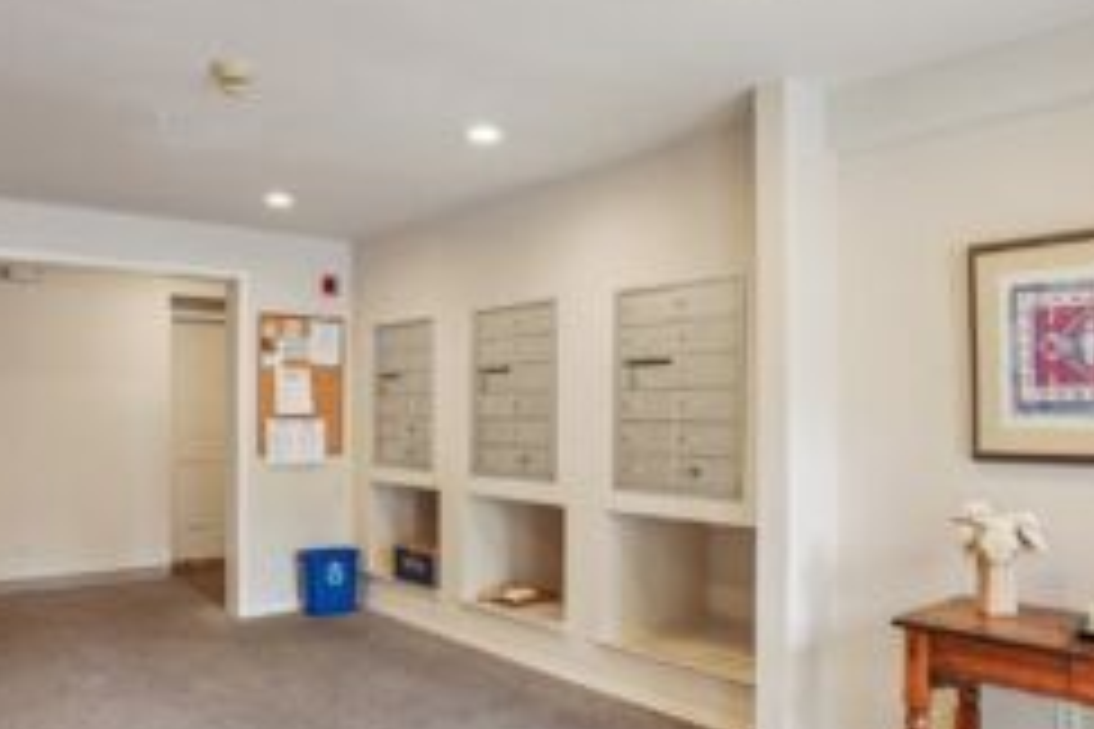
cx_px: 585
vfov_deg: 46.2
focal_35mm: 28
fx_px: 851
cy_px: 425
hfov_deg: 65.4
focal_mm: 17
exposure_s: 1/10
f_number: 8
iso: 400
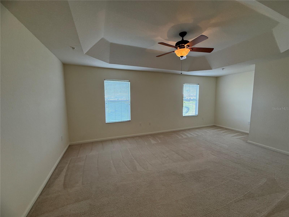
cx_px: 144
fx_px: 117
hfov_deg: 102.1
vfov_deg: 85.7
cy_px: 108
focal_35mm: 14
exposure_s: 1/120
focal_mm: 2.22
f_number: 2.2
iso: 200
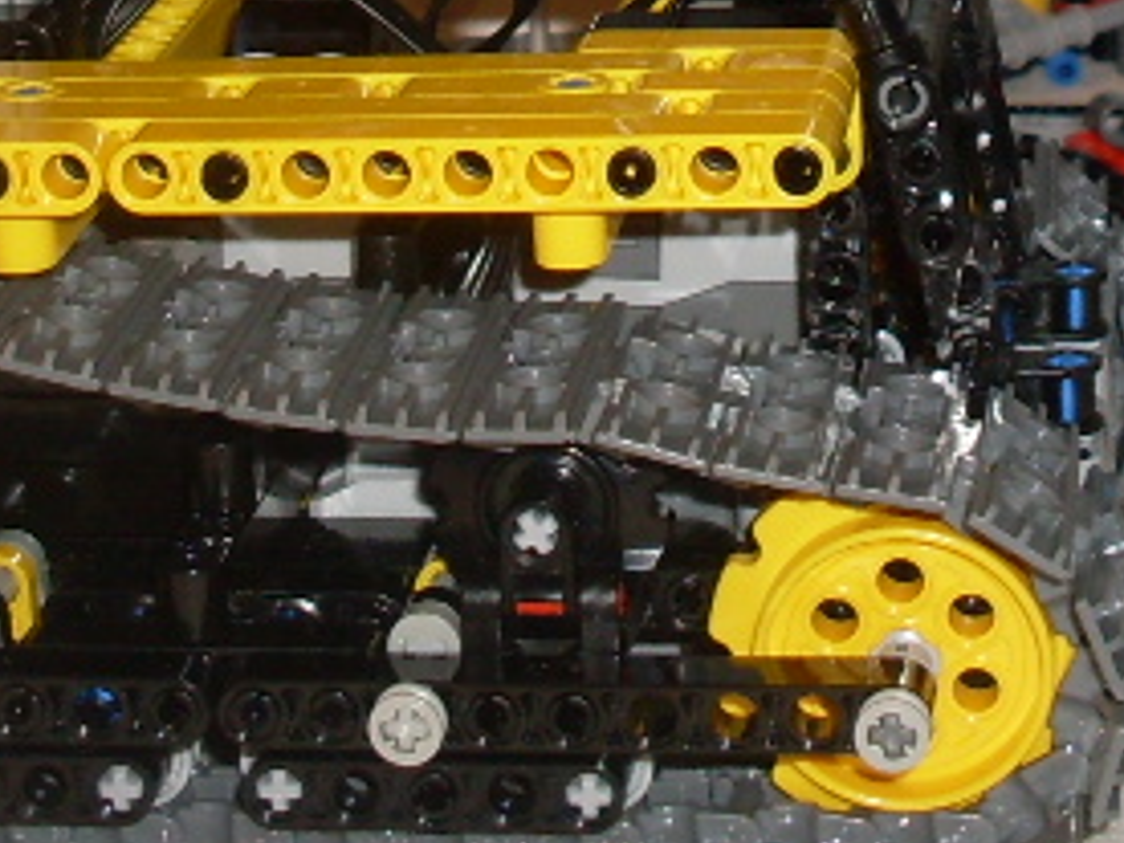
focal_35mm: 141
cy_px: -513
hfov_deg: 14.0
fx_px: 4578
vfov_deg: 10.1
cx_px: 721
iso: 100
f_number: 2.8
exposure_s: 1/45
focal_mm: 6.3
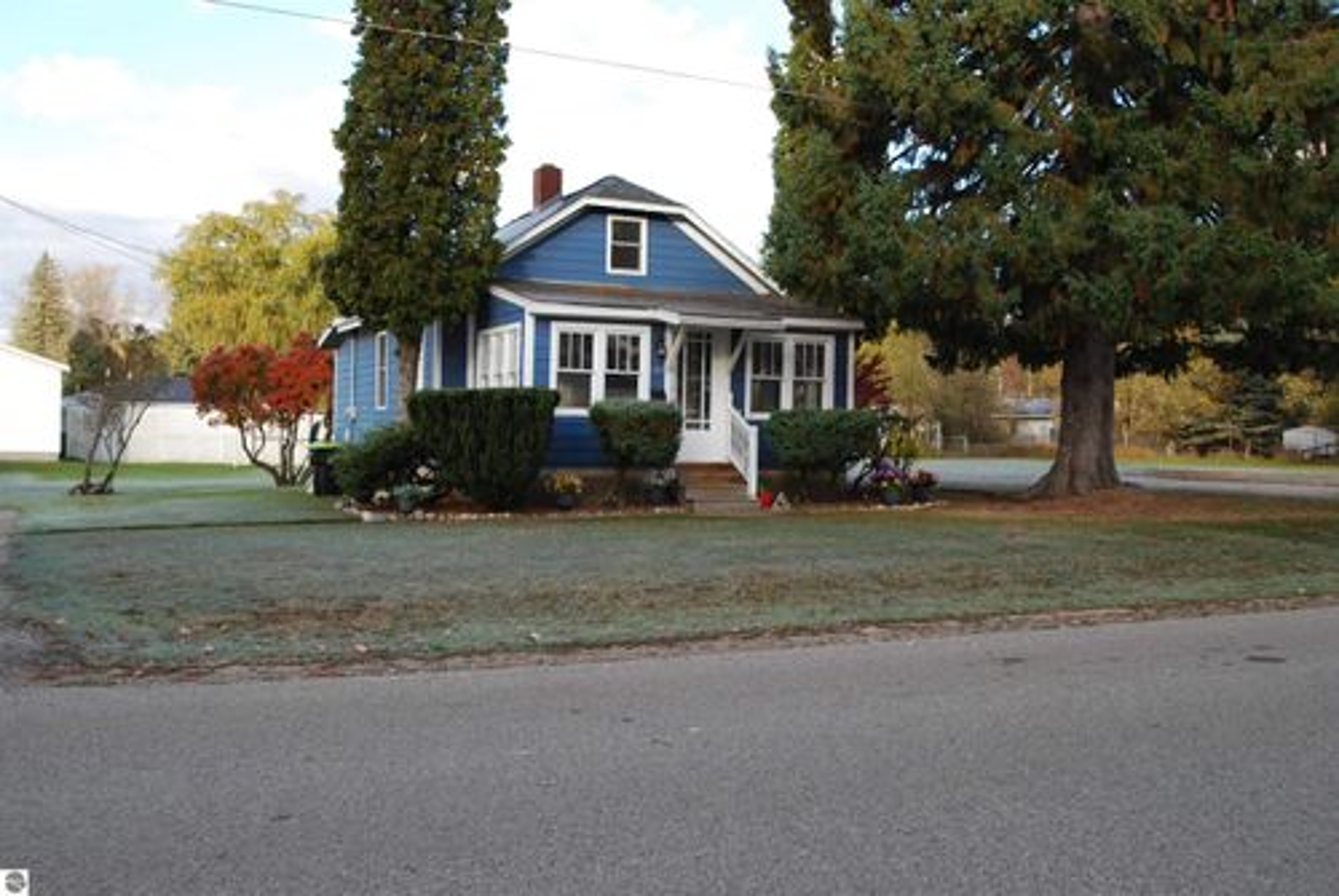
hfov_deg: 53.1
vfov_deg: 37.0
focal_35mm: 36
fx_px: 1341
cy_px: 448
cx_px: 670
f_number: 5.6
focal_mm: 24
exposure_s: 1/125
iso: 180
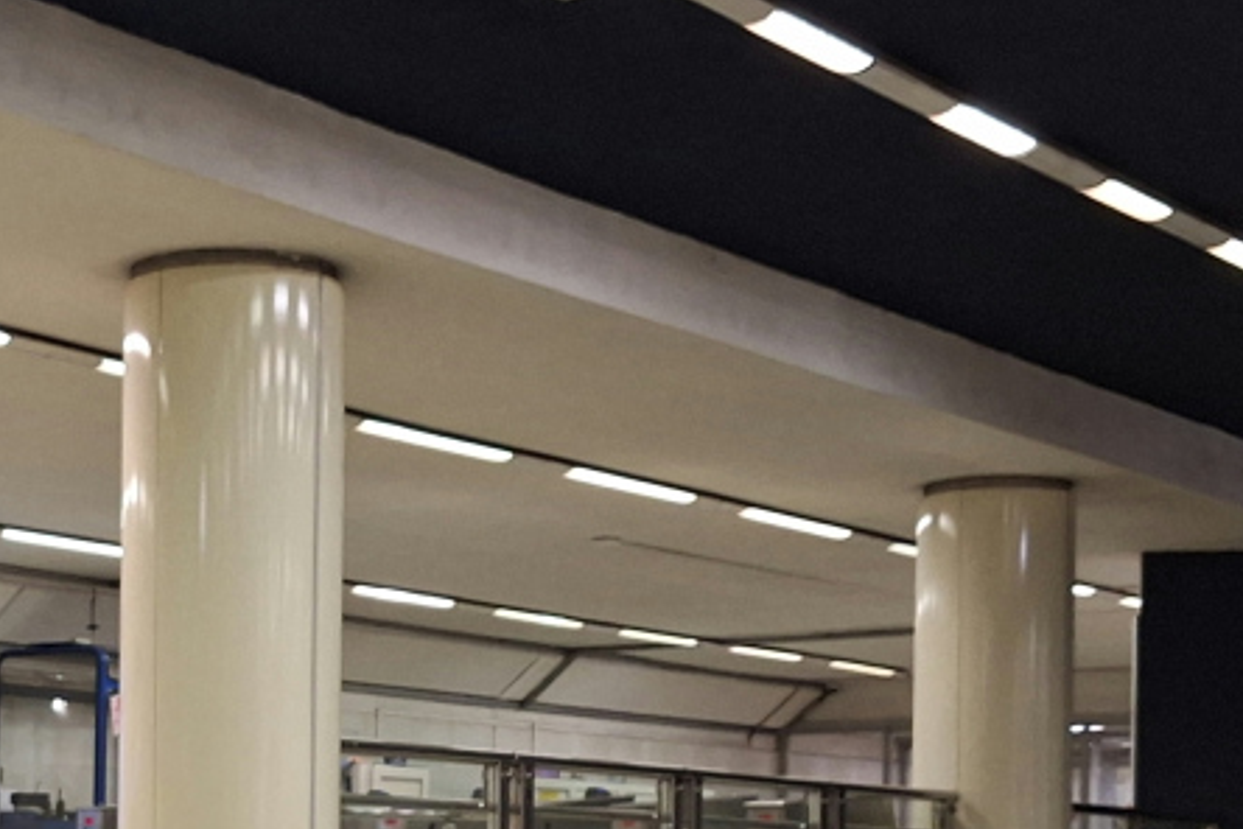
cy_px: 836
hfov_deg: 28.0
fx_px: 2417
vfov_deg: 18.9
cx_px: 193
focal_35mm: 70
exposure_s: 1/50
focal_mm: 5.54
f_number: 1.8
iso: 200
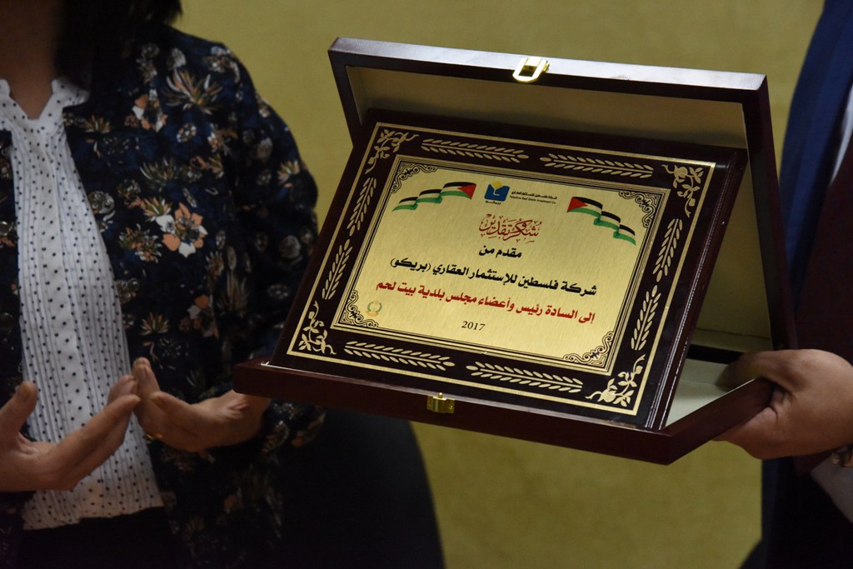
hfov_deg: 20.8
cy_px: 284
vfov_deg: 14.0
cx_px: 426
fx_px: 2322
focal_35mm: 98
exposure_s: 1/200
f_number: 7.1
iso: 10000
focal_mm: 98
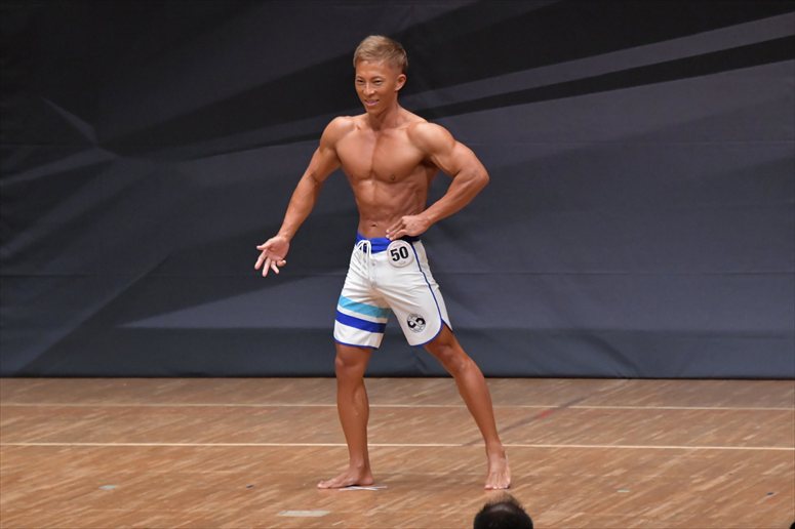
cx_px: 398
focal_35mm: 285
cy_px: 264
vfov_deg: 4.8
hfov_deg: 7.2
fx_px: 6291
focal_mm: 190
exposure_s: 1/400
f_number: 5.6
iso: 6400
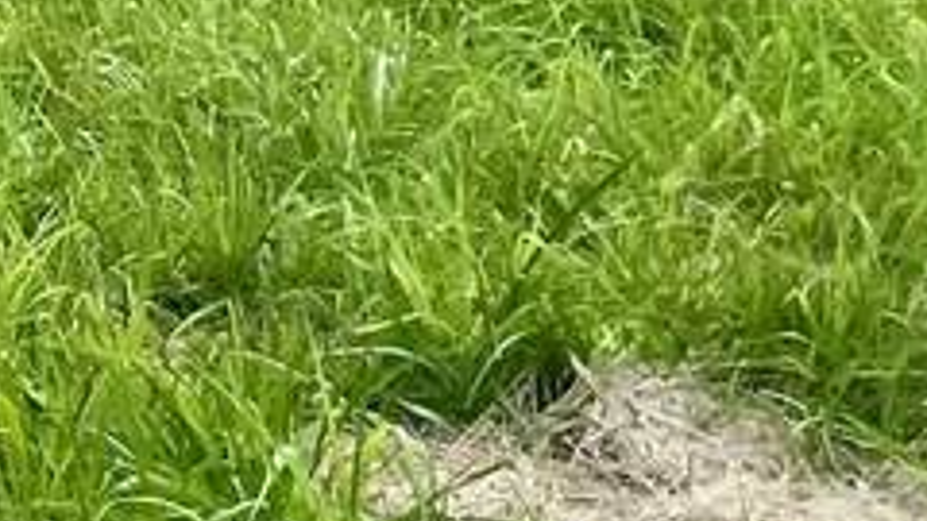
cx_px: -1317
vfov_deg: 7.6
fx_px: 3712
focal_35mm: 151
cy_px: -652
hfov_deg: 11.6
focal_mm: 4.2
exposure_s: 1/4000
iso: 32
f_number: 1.6
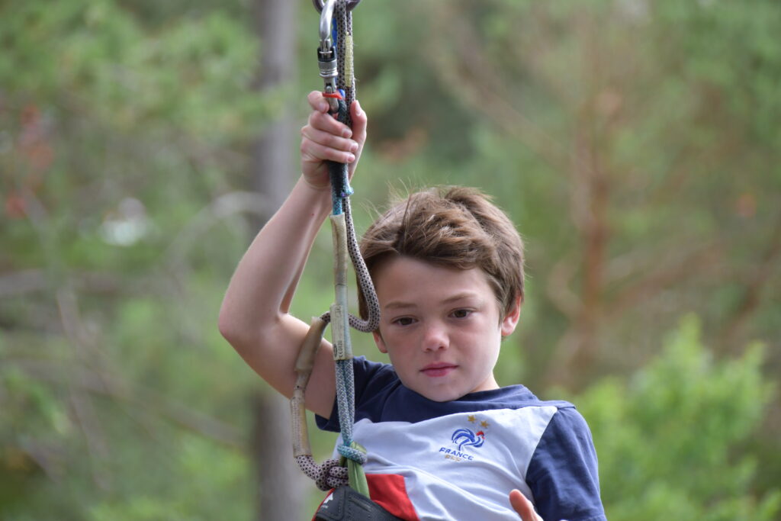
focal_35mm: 300
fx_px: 6509
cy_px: 260
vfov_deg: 4.6
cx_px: 390
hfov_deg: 6.9
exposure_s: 1/500
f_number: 5.6
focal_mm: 200
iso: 640
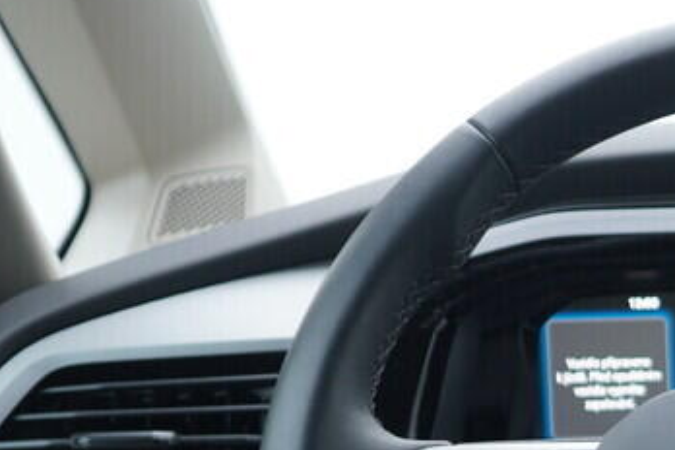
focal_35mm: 106
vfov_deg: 12.6
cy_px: 525
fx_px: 1987
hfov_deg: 18.1
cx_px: 852
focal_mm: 24
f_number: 2.8
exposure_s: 1/40
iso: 160
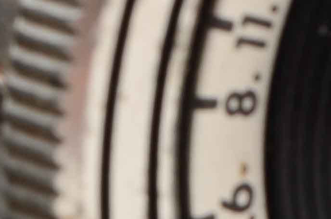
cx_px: 27
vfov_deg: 2.3
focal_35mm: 591
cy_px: 100
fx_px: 5420
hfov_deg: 3.5
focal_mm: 55
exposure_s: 1/160
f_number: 20
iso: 100
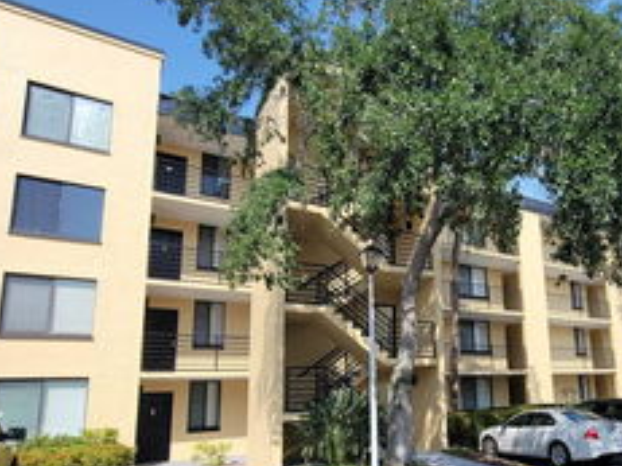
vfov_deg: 55.0
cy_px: 329
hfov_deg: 67.9
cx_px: 451
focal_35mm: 24
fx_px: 431
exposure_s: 1/1248
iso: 50
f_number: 2.2
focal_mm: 2.2
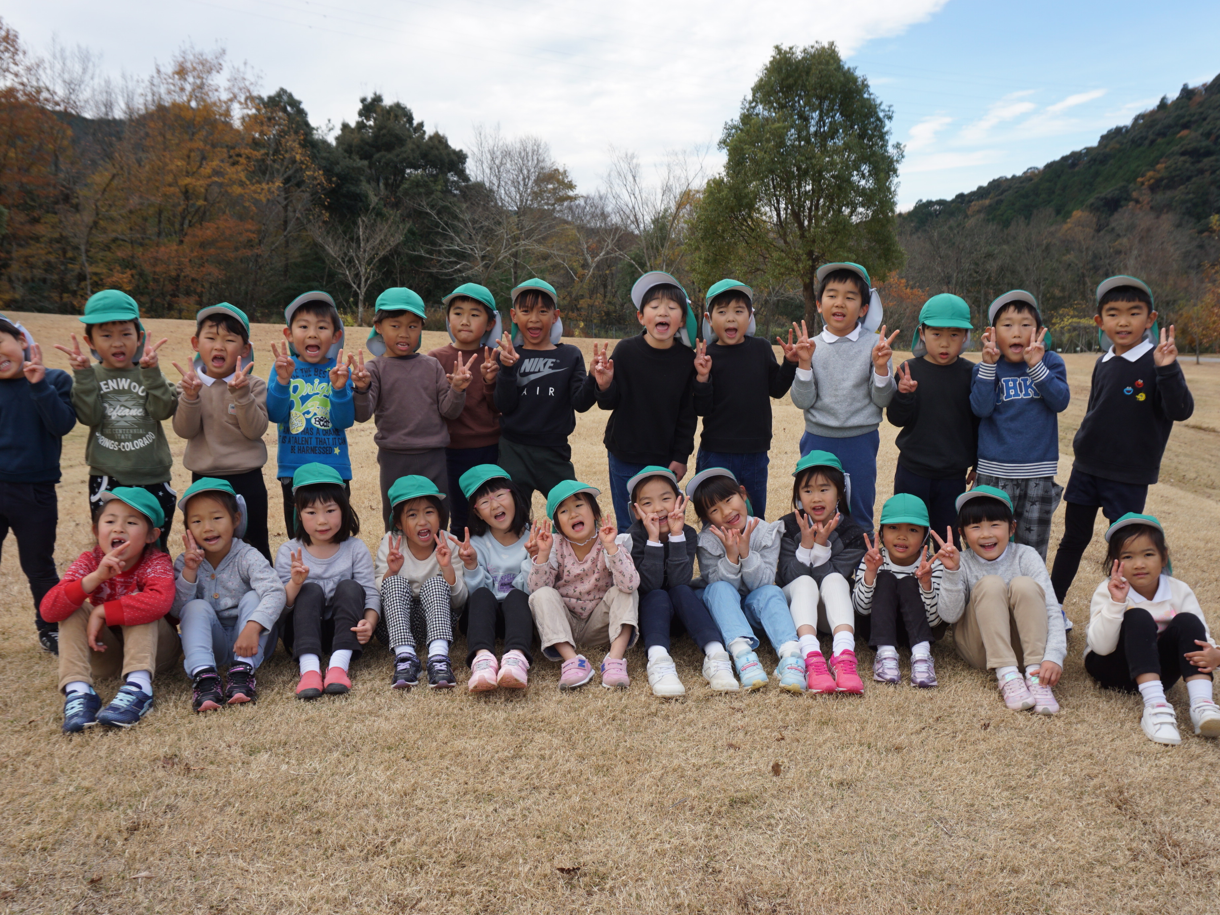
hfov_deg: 57.5
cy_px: 464
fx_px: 1112
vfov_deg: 44.7
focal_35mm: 32
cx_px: 600
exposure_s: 1/100
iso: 100
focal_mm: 19
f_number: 7.1
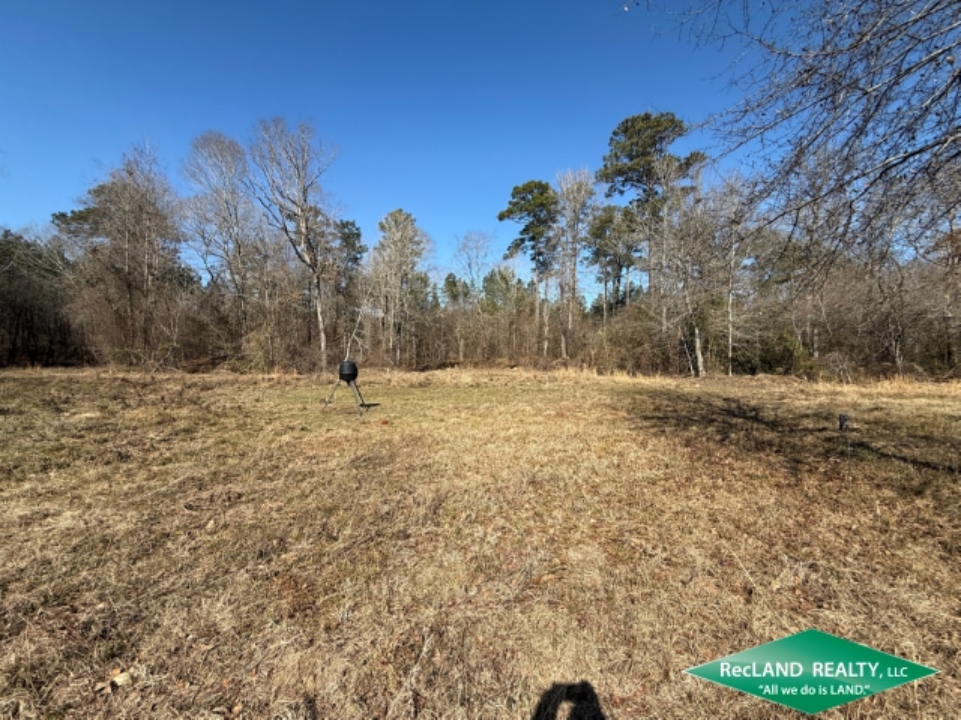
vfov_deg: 85.7
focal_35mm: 14
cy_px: 360
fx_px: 389
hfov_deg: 102.1
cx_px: 480
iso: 50
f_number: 2.2
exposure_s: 1/1698
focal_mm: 2.22
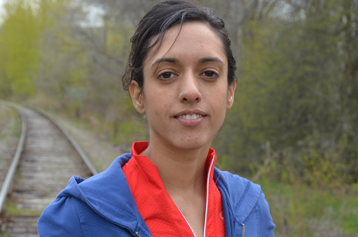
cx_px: 179
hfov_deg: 22.0
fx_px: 923
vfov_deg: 14.6
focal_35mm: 93
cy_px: 118
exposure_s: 1/320
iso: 400
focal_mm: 62
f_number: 9
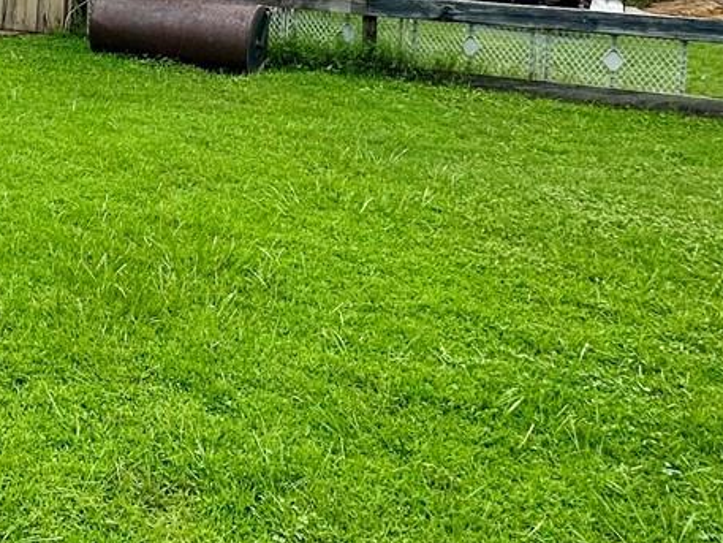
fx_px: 1024
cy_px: -65
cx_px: -149
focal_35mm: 49
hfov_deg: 32.1
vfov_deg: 27.1
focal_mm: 2.22
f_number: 2.2
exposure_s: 1/633
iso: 40
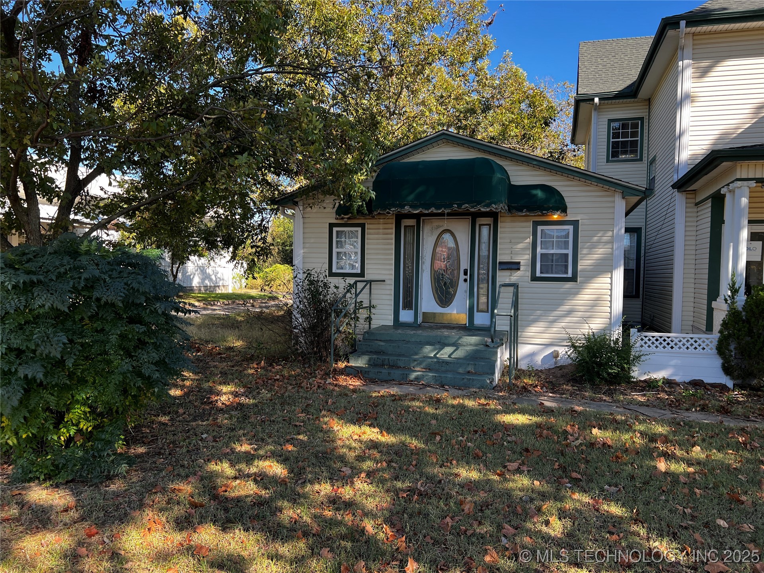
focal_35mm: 26
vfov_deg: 53.1
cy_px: 286
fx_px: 574
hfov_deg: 67.3
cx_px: 382
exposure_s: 1/591
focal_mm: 5.7
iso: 50
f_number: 1.5
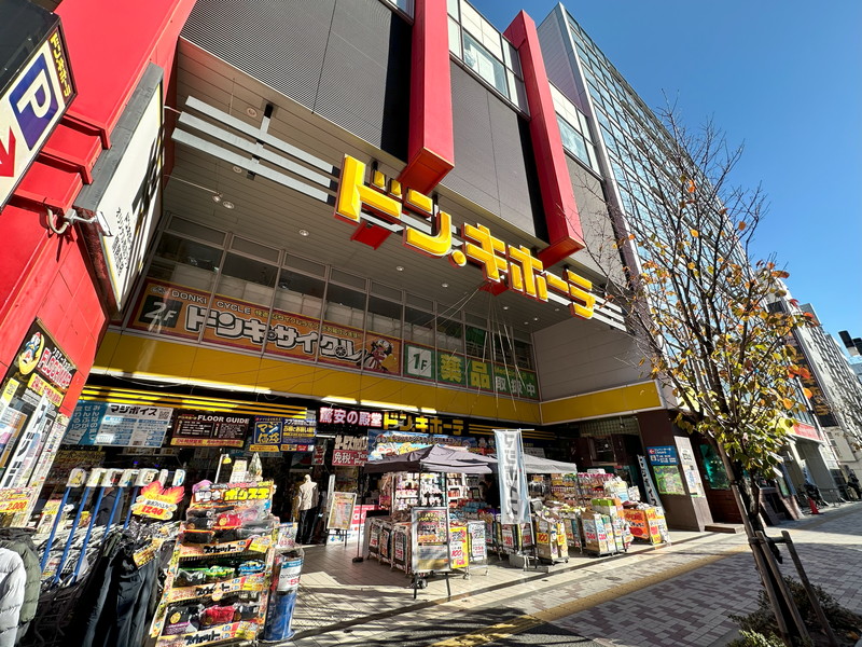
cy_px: 324
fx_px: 349
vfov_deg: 85.7
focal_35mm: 14
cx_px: 431
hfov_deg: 102.1
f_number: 2.2
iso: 40
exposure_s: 1/487
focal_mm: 2.22
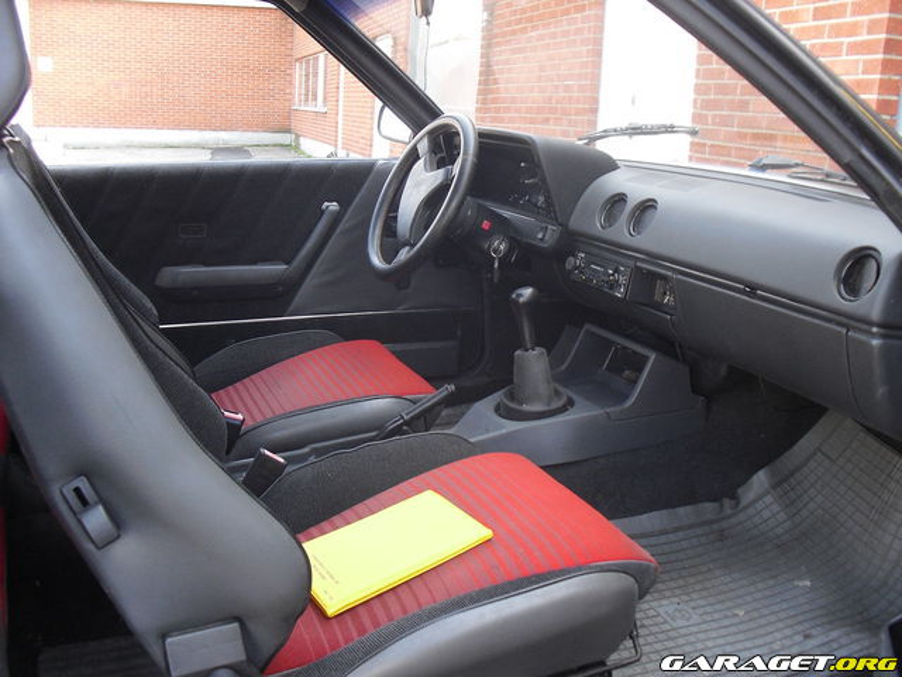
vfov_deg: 39.7
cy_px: 338
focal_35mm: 36
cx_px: 451
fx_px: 938
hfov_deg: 51.4
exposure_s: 1/125
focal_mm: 6.3
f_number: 3.1
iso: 200
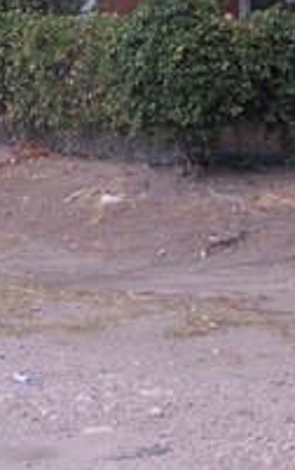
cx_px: 152
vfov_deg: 18.0
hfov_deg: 11.6
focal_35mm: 113
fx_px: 1450
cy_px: 7
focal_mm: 4
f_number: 5.4
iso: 80
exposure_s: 1/160
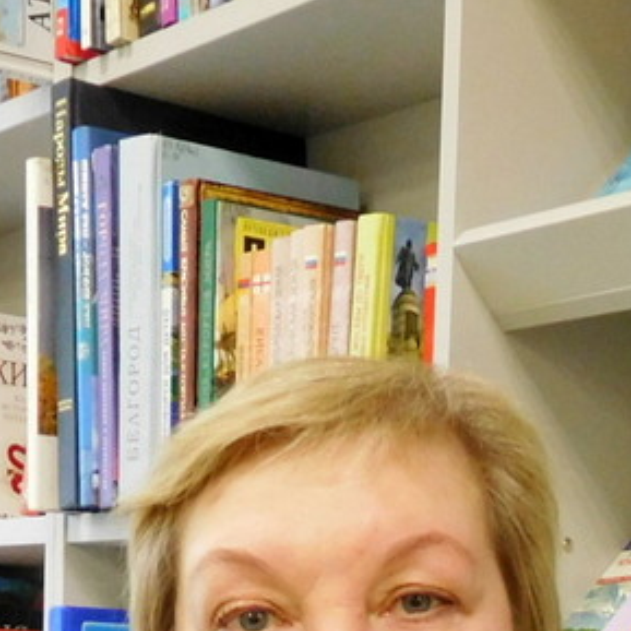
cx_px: 360
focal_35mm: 98
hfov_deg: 17.7
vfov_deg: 16.2
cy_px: 961
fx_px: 2021
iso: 320
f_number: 3.4
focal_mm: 4.5
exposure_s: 1/30
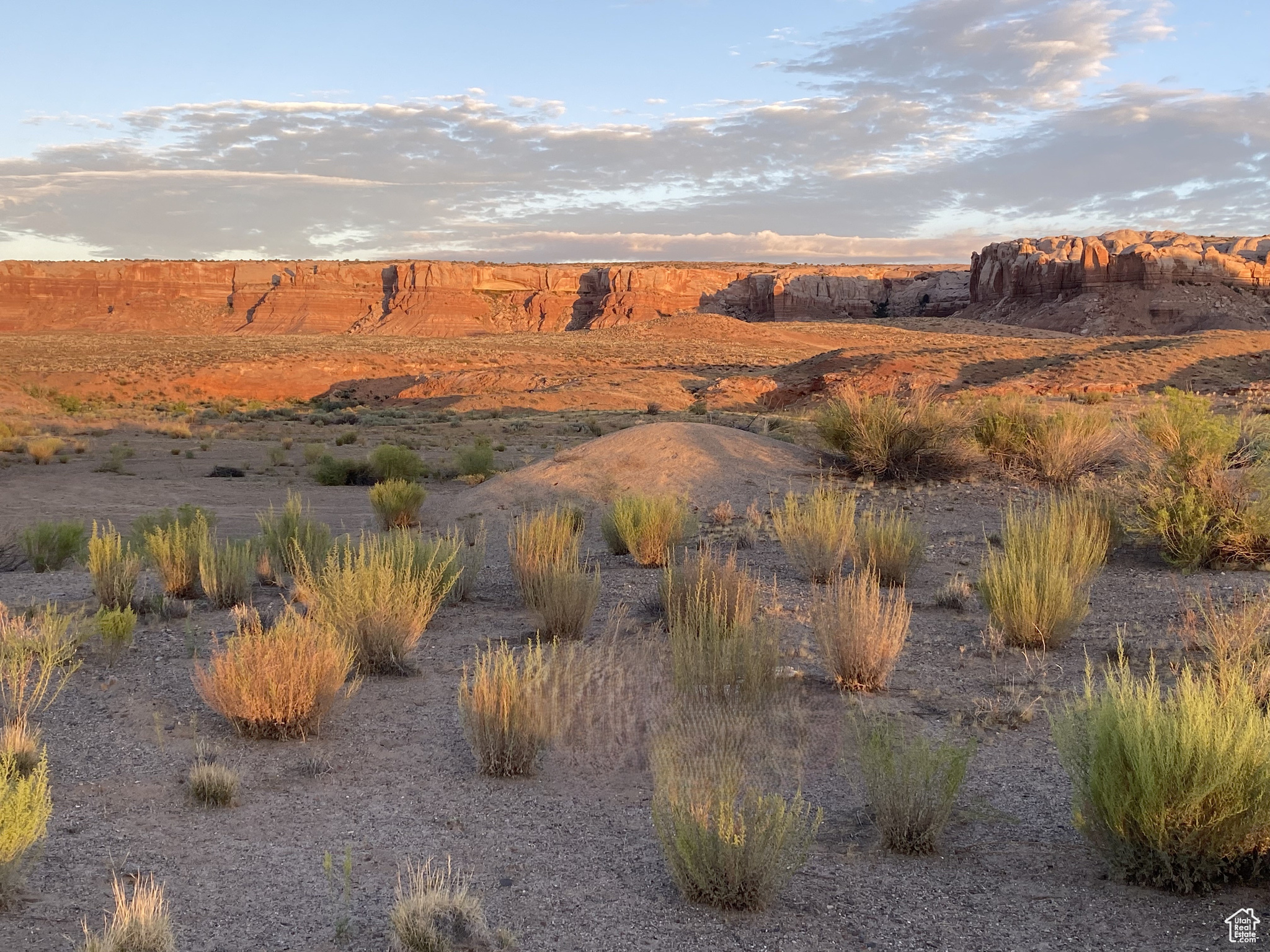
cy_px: 476
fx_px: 1468
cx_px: 635
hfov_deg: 46.8
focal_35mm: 40
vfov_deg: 36.0
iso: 32
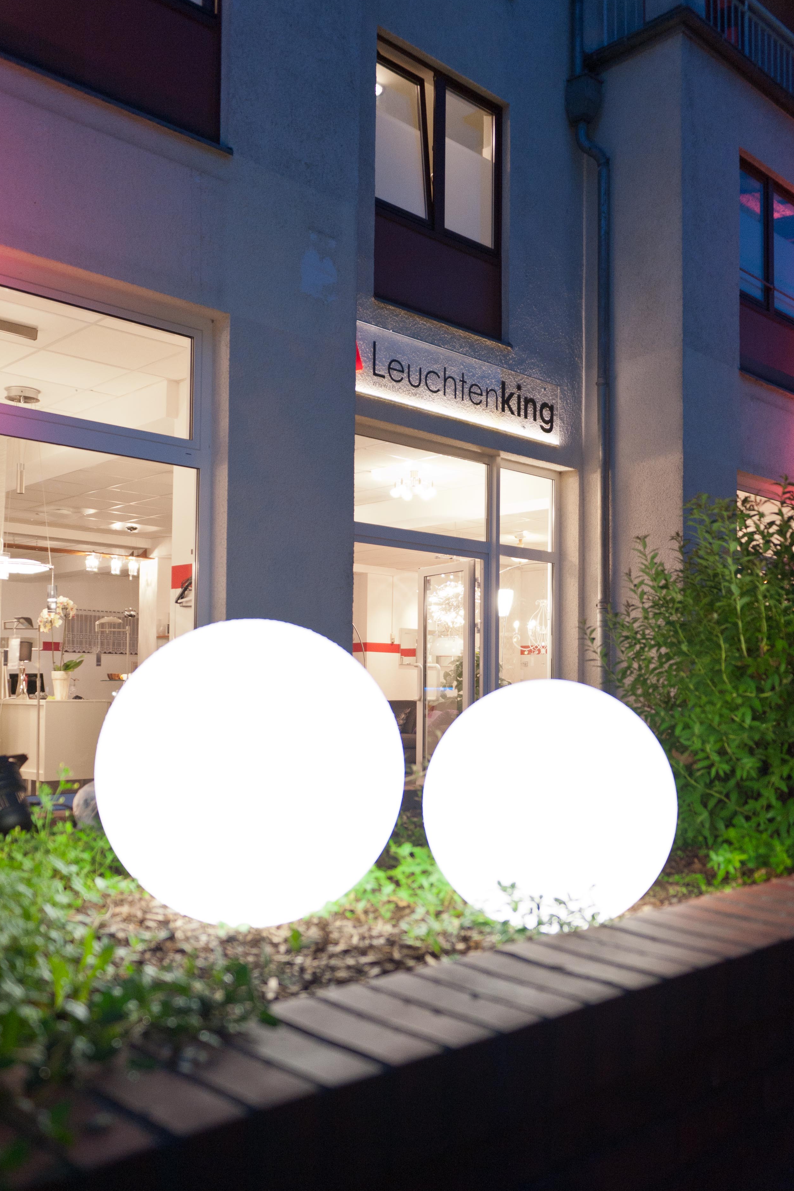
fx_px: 1092
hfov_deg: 40.0
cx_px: 404
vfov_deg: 57.1
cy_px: 648
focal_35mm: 33
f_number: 2.8
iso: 1600
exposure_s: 1/160
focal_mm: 29
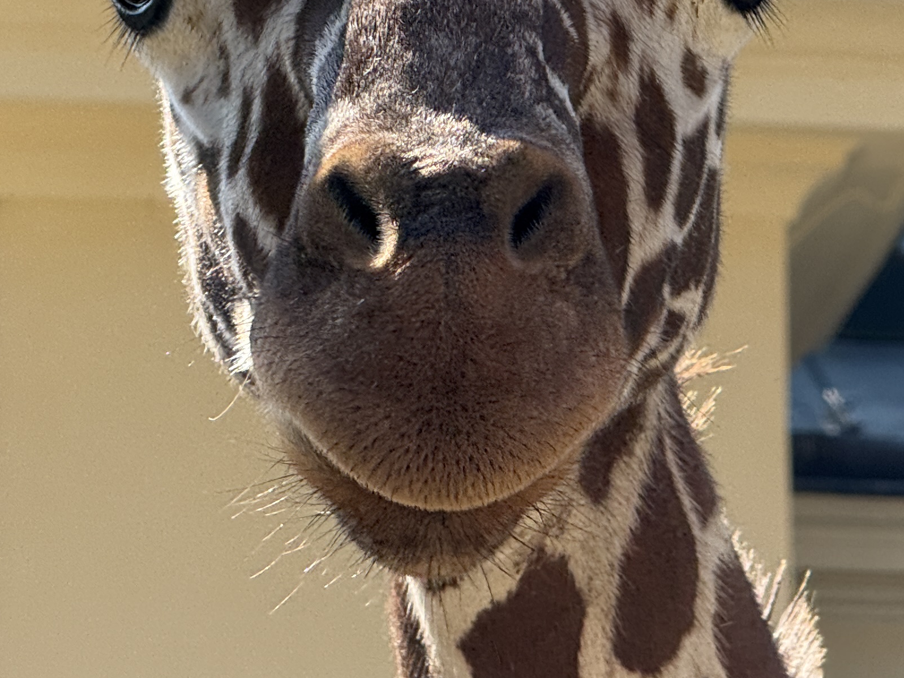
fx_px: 7913
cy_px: 100
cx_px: 488
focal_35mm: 303
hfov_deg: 6.5
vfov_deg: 4.9
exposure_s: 1/627
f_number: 2.8
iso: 64
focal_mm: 15.66
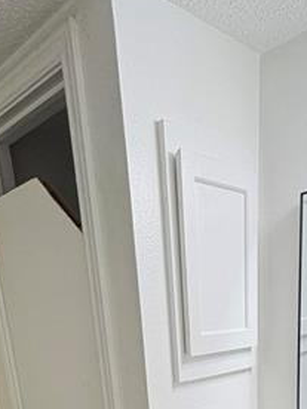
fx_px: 461
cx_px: 147
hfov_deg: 36.8
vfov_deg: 35.8
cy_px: 505
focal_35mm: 39
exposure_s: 1/120
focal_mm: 2.22
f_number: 2.2
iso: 125
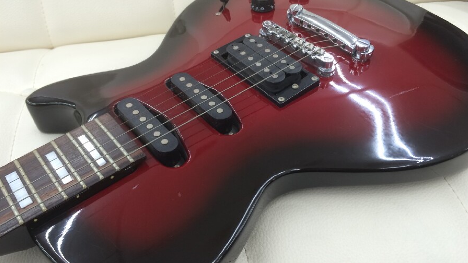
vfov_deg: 36.7
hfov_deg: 61.0
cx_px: 234
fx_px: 397
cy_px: 135
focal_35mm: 32
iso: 40
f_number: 2.2
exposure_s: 1/30
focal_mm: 4.15
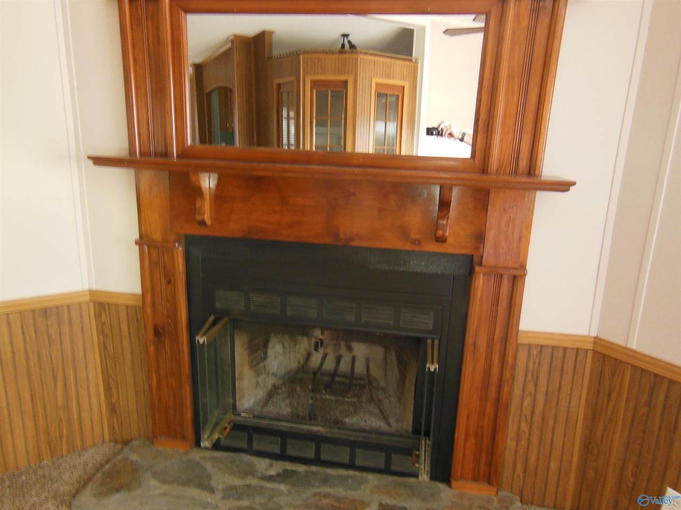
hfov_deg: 69.4
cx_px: 340
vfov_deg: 54.9
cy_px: 255
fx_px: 492
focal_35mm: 25
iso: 400
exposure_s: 1/6
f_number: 3.5
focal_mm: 4.5
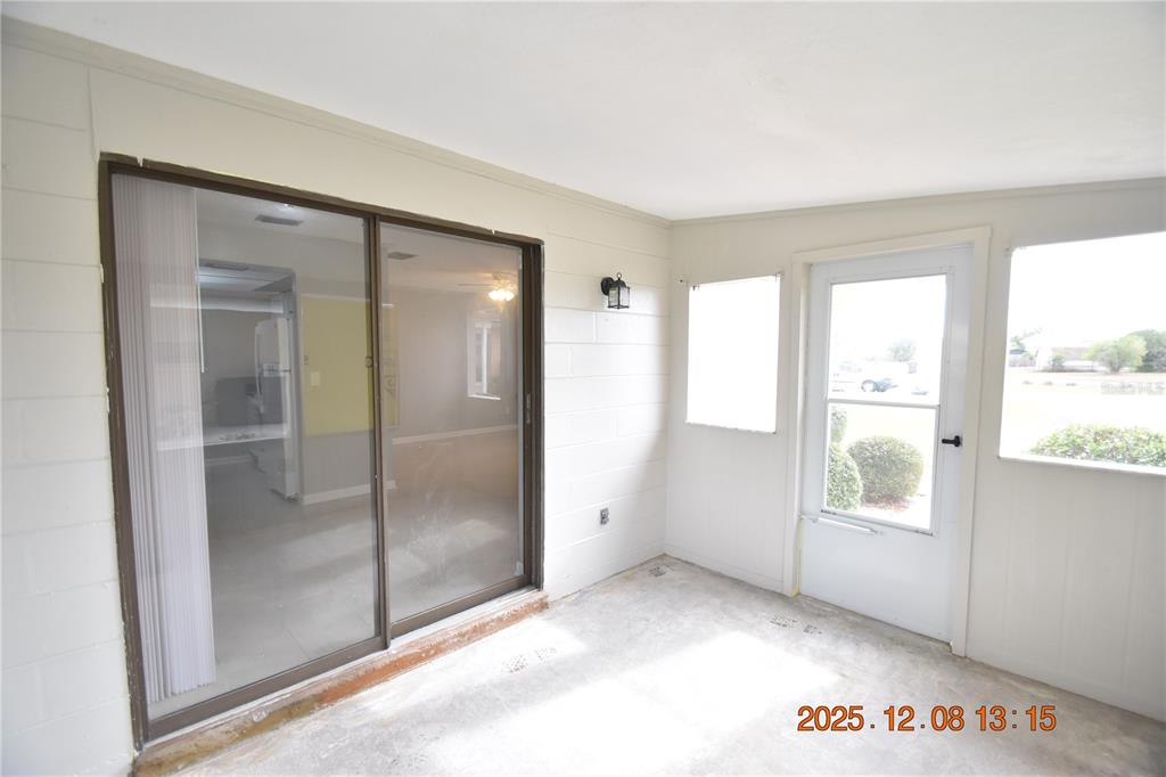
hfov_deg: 100.4
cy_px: 388
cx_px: 583
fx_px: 486
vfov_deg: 77.3
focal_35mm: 15
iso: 800
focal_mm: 10
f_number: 3.5
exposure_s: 1/350
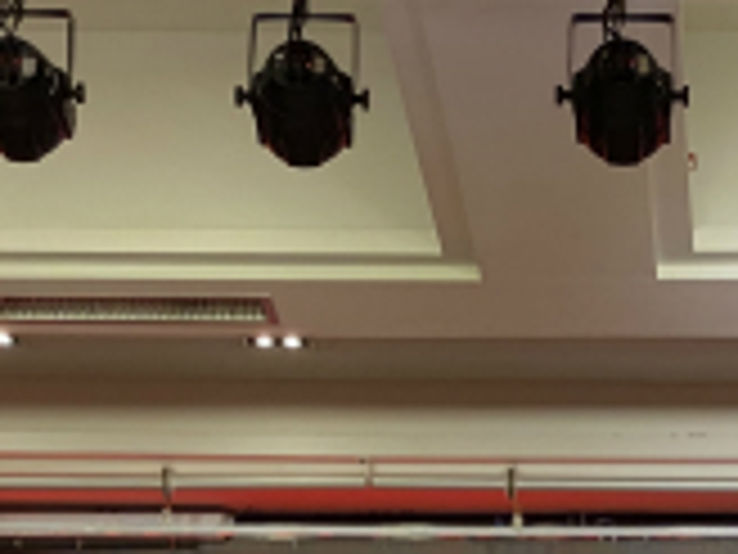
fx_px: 4051
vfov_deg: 7.6
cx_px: 742
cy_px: 995
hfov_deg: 10.3
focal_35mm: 190
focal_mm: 6
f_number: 2
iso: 160
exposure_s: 1/83
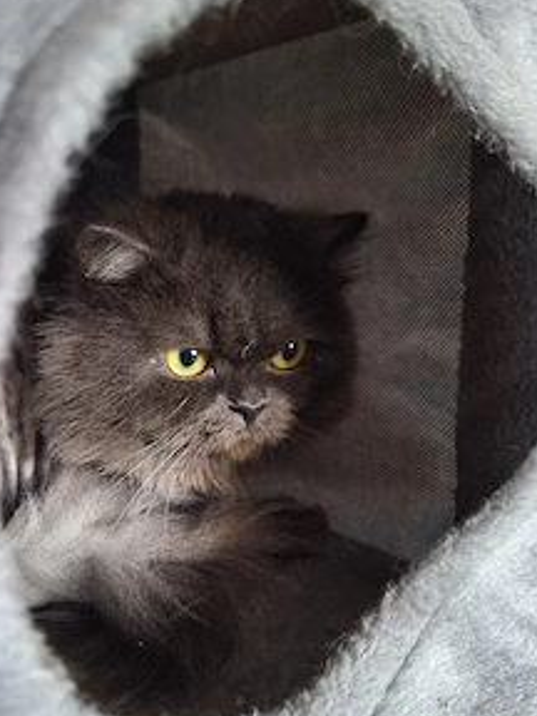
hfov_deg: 43.5
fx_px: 662
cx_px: 174
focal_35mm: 32
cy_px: 400
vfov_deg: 56.7
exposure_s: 1/33
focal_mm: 5.54
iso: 250
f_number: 1.8
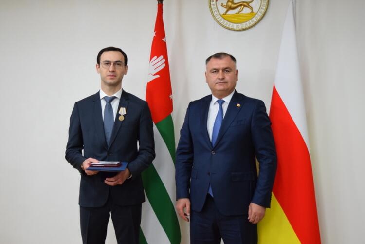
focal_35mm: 57
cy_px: 122
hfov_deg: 35.1
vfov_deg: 23.8
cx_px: 182
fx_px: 578
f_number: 4.8
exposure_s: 1/60
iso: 1600
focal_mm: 38
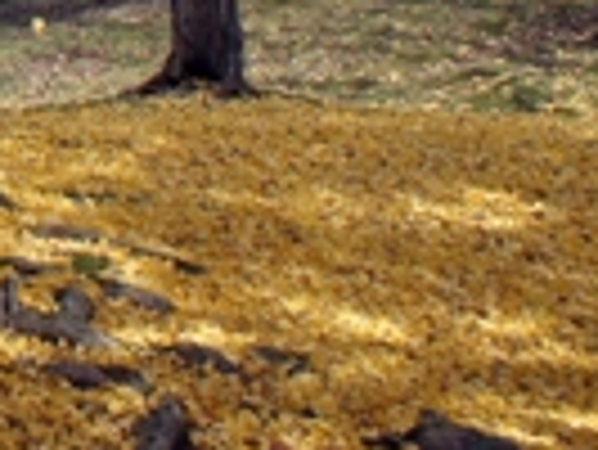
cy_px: -616
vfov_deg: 9.5
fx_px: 2403
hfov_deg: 11.9
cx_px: -755
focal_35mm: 139
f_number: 7.1
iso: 800
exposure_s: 1/1000
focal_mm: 16
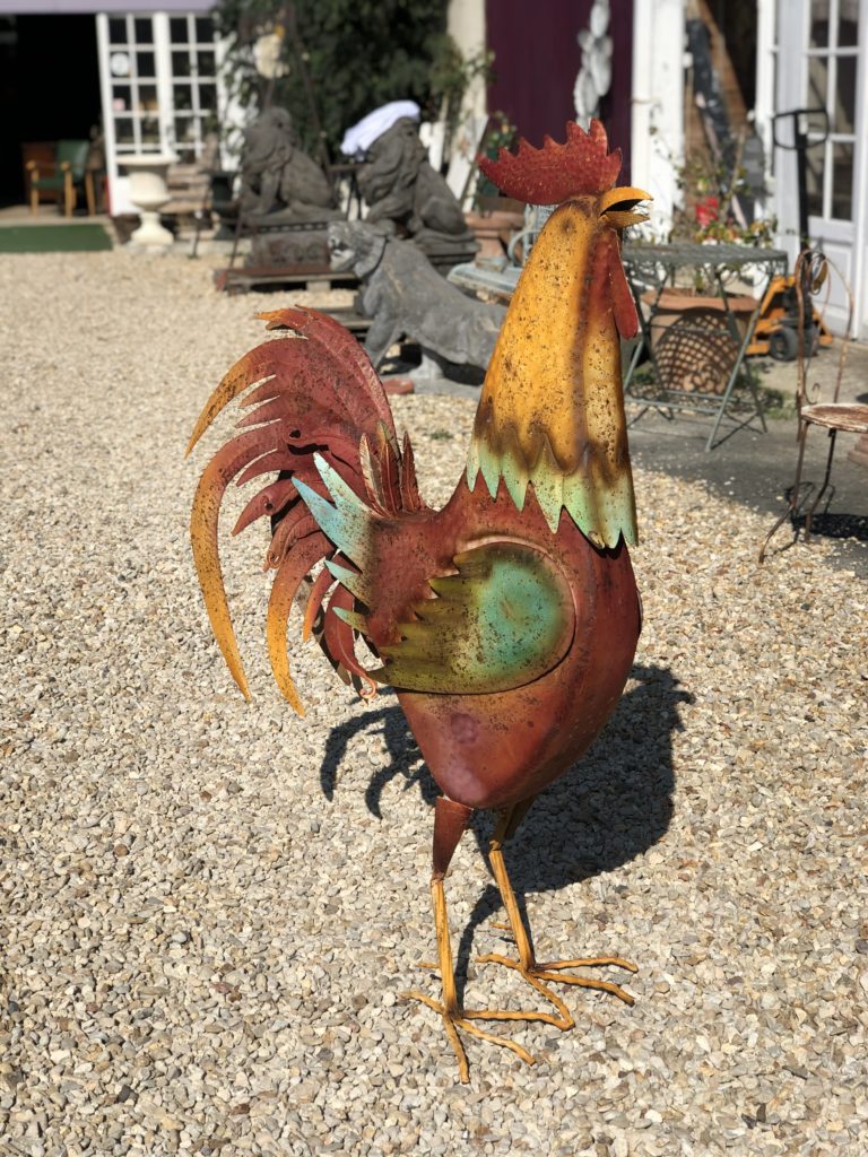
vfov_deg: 36.8
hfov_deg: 28.0
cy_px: 578
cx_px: 434
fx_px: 1739
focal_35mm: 52
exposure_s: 1/1715
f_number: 2.4
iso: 16
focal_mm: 6
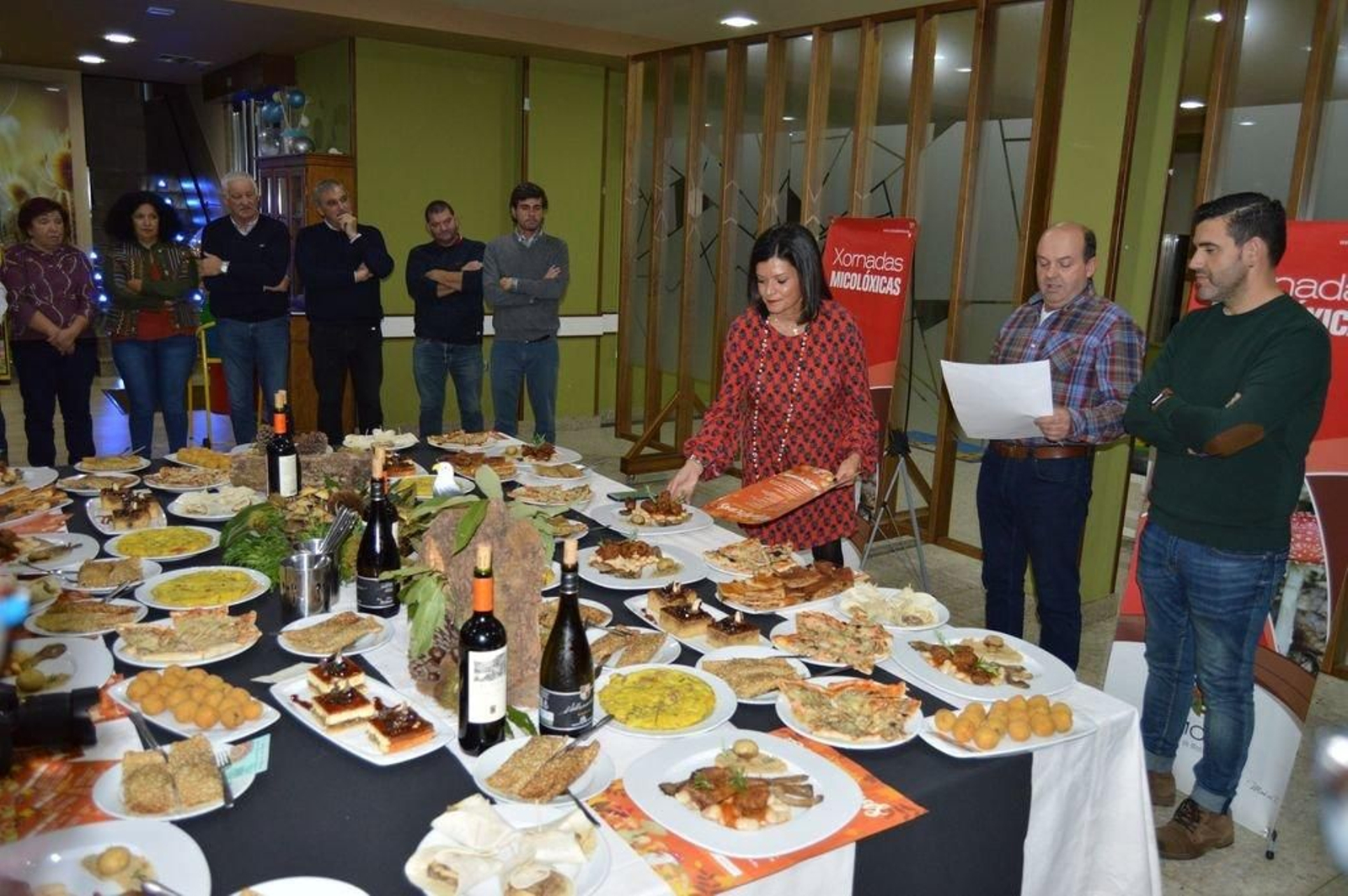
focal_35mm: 27
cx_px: 674
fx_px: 1010
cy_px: 448
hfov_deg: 67.4
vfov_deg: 47.9
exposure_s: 1/60
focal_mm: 18
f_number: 3.5
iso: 400
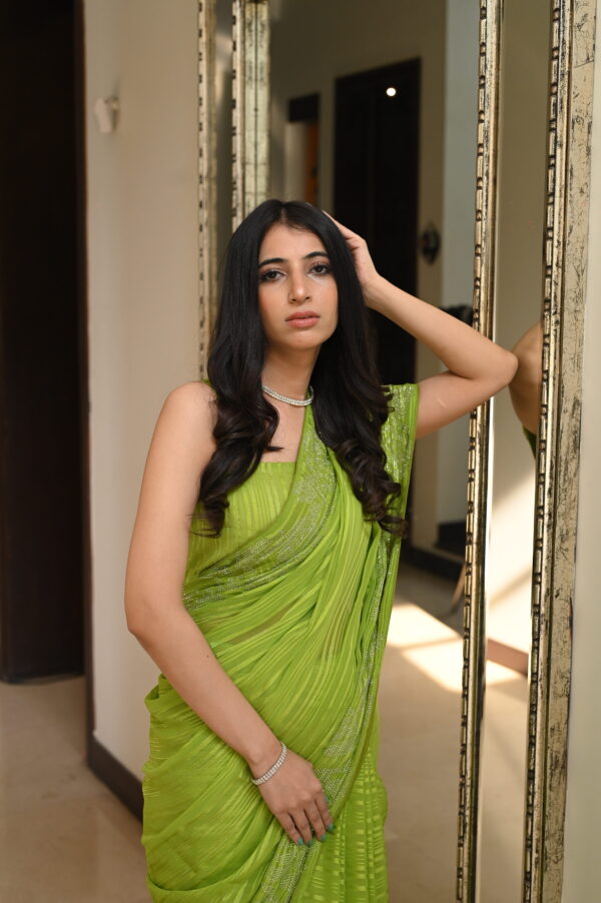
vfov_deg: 39.6
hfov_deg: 27.0
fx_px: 1254
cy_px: 452
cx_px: 300
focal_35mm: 50
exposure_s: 1/250
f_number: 4
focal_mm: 50
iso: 1000
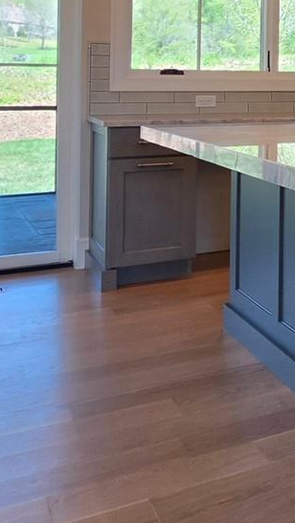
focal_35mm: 53
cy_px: 81
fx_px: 736
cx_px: 625
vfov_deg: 37.3
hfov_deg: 16.2
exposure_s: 1/120
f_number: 1.9
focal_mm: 2.2
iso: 50
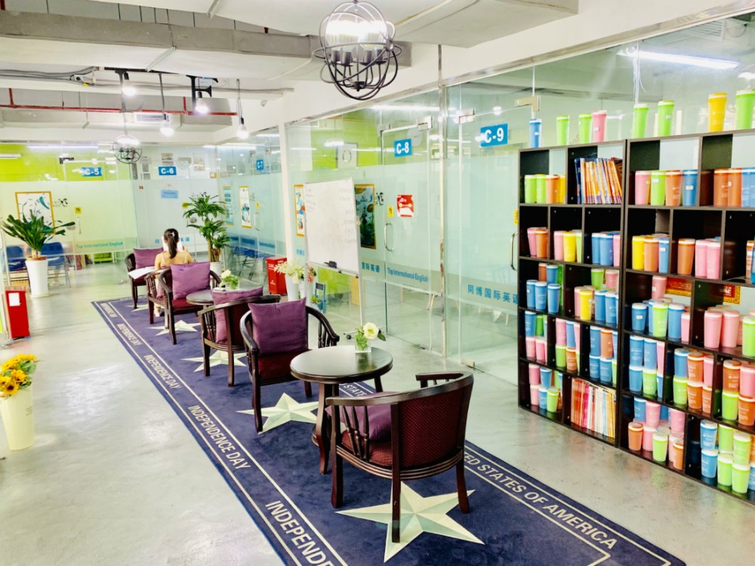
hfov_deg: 67.3
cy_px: 283
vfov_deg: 53.1
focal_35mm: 26
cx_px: 378
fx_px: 567
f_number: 1.8
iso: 200
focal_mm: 4.25
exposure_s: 1/60
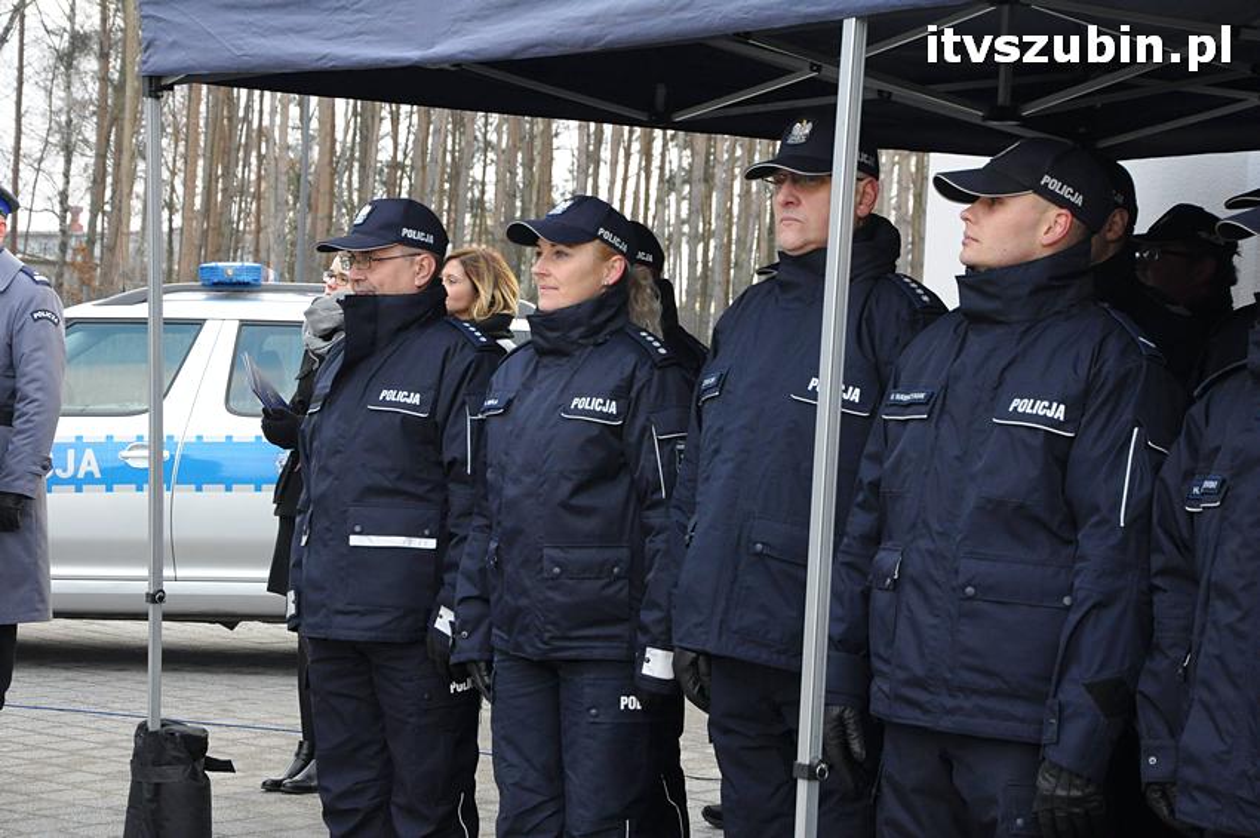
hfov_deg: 23.4
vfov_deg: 15.7
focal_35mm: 87
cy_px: 419
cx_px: 630
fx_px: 3042
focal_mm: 58
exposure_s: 1/160
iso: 1600
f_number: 8
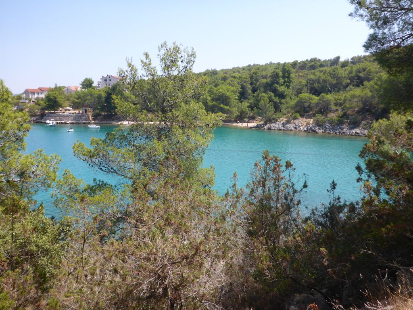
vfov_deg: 49.7
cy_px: 155
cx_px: 206
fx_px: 334
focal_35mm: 28
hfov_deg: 63.4
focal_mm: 4.9
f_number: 3.3
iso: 100
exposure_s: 1/640
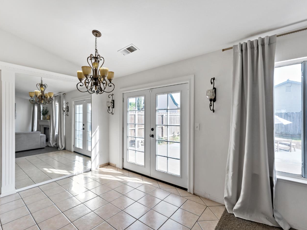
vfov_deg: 78.1
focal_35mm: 16
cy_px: 116
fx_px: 142
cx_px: 141
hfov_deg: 94.3
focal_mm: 14
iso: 80
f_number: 4.5
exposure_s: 1/80
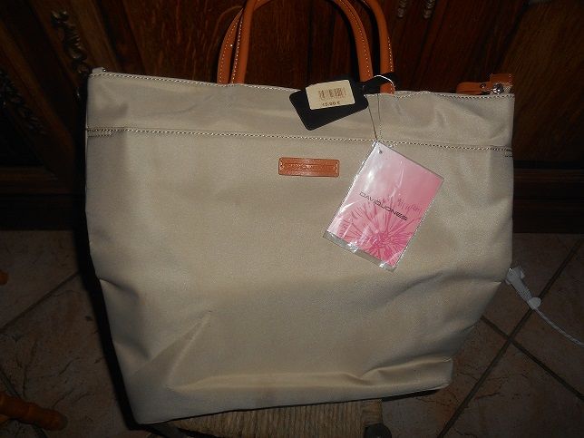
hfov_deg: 67.3
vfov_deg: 53.1
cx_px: 292
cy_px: 219
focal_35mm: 26
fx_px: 439
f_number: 3.4
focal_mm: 4.7
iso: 80
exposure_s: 1/25
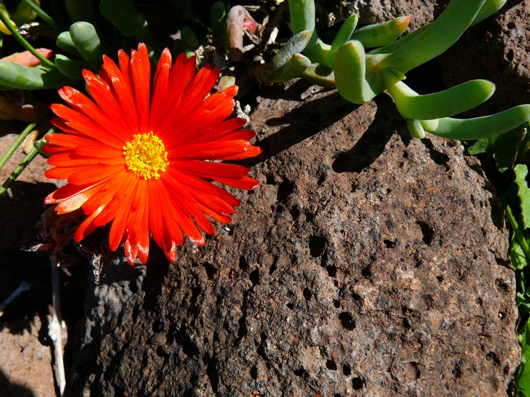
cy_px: 198
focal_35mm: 35
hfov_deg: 52.6
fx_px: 536
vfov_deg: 40.7
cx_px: 265
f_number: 5.6
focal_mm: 7.4
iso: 100
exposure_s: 1/400
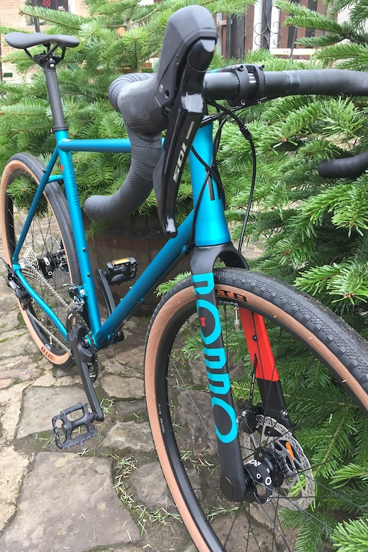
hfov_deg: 42.2
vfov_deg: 60.3
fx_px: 475
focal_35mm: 31
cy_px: 281
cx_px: 157
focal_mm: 4.15
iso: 32
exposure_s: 1/33
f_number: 2.2
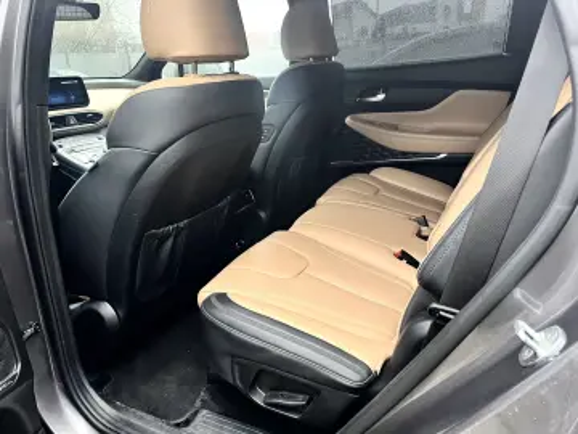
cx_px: 289
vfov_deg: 53.1
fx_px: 434
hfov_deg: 67.3
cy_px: 217
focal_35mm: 26
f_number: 1.6
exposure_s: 1/60
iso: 250
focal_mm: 5.1
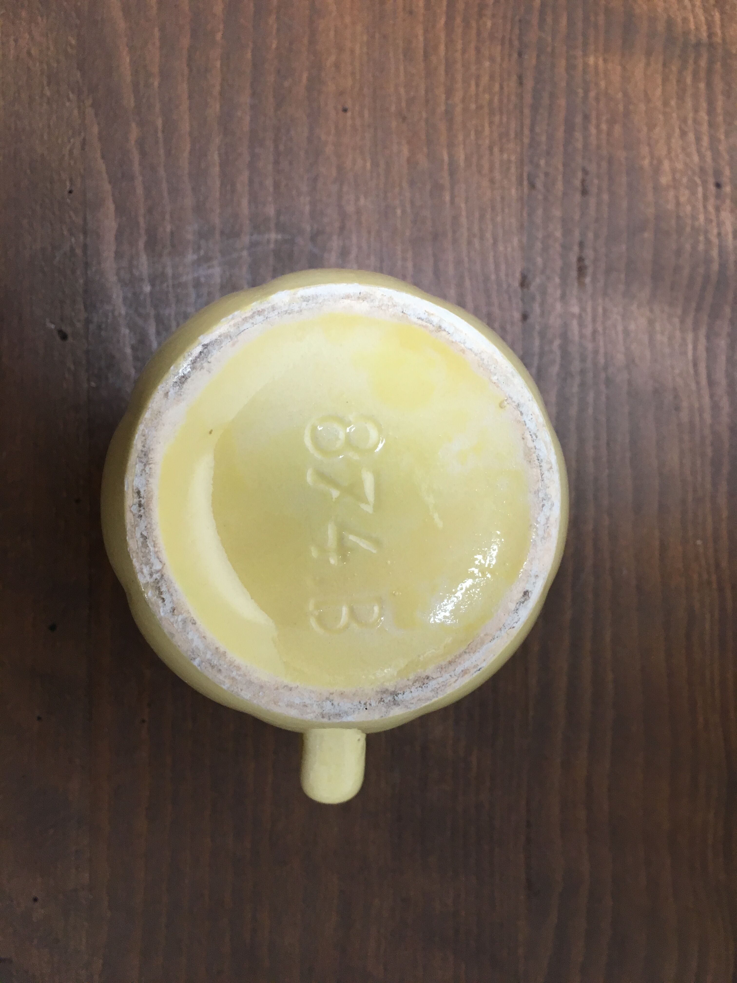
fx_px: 823
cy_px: 492
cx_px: 368
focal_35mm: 29
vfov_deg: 61.7
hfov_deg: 48.2
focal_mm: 4.15
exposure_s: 1/33
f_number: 2.2
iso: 100
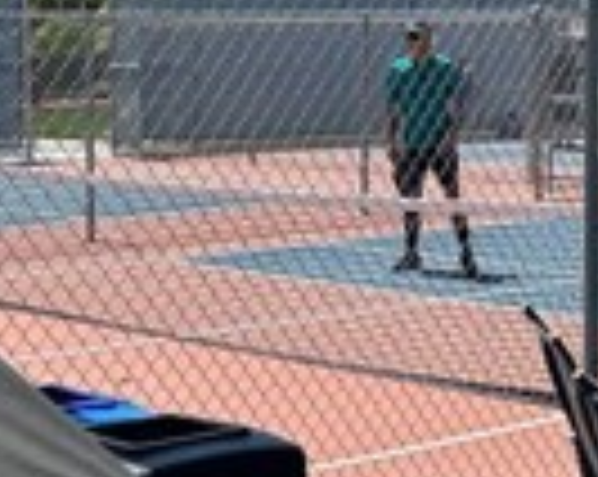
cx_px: 324
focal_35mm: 113
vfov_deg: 13.6
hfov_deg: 17.0
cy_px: 158
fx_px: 1997
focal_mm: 6.86
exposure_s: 1/4016
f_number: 1.78
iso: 80
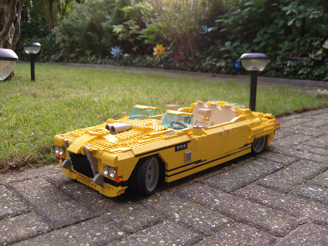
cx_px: 164
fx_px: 322
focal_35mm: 34
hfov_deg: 54.0
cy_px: 123
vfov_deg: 41.8
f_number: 2.8
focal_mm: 7.3
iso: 100
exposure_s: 1/80
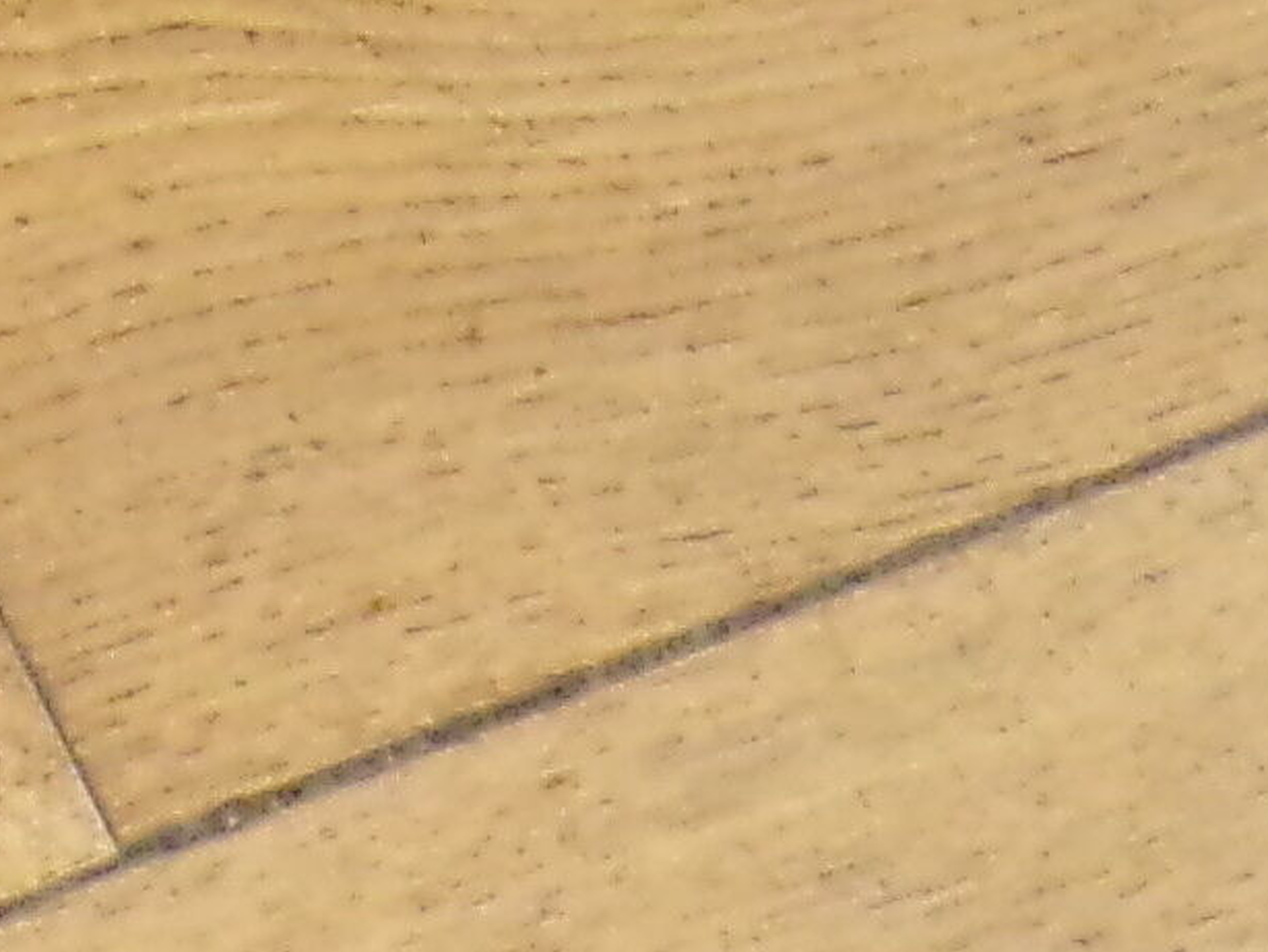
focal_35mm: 315
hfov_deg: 6.3
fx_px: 11543
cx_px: 405
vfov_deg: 4.7
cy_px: -960
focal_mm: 7.6
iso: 400
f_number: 3.4
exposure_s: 1/9
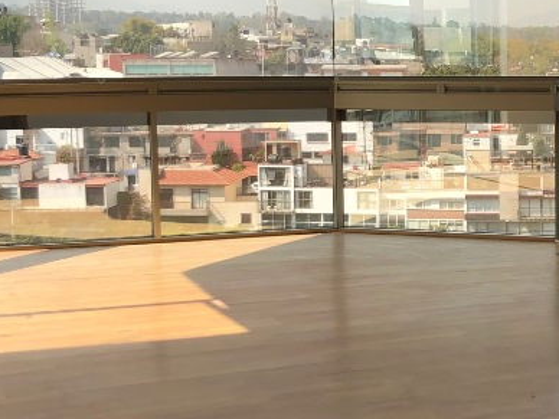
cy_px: 200
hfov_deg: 24.7
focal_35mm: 77
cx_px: 486
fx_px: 1243
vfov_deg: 19.1
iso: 20
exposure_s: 1/353
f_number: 1.8
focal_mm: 3.99
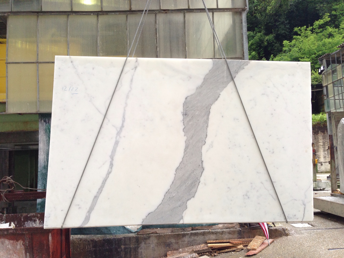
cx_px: 172
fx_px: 328
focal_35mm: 33
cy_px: 129
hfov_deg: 55.4
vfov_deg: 42.9
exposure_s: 1/120
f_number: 2.4
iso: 100
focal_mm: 4.13
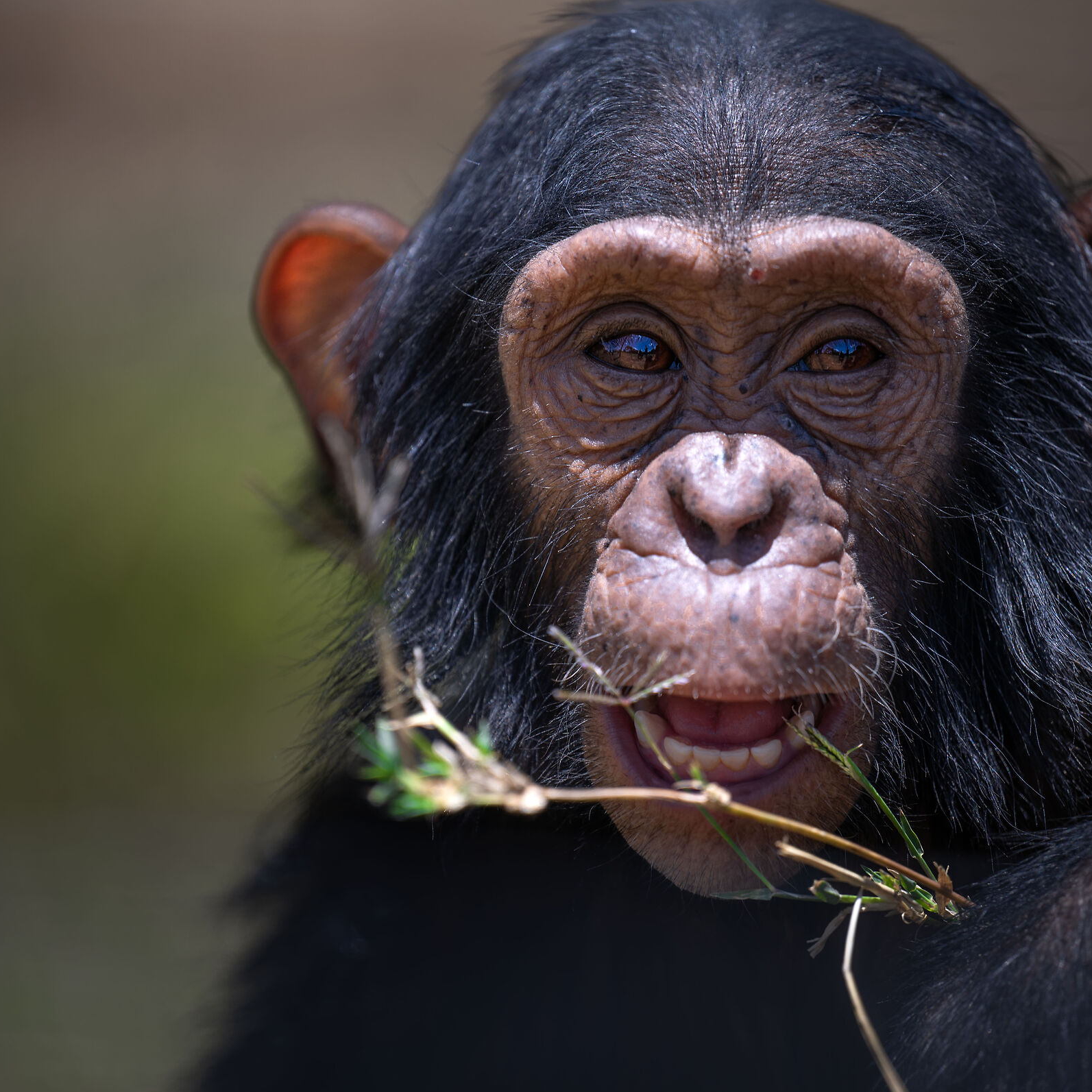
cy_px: 548
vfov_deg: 6.8
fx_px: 9137
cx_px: 563
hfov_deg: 6.8
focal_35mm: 256
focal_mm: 200
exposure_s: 1/1250
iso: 64
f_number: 2.8
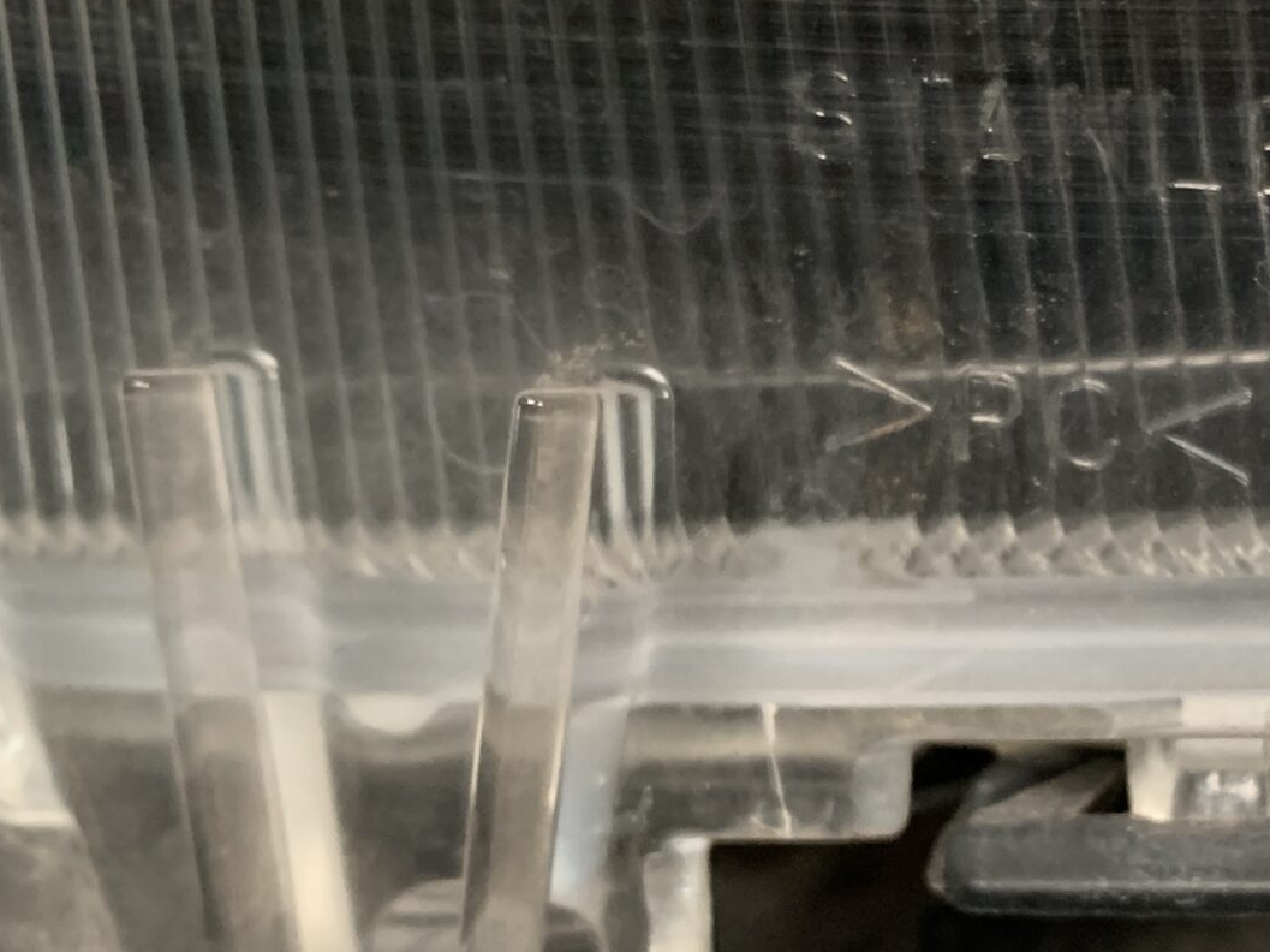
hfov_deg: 29.1
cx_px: 1224
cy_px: 548
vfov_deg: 23.3
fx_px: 2311
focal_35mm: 63
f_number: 1.8
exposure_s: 1/46
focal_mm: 4.25
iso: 400
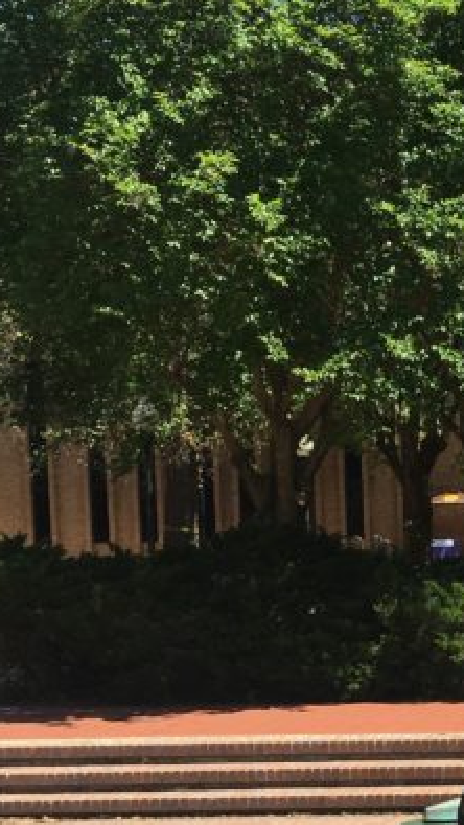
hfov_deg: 13.8
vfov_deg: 25.3
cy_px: 700
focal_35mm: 82
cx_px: 696
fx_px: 1795
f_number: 2.2
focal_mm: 4.15
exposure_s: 1/874
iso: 25
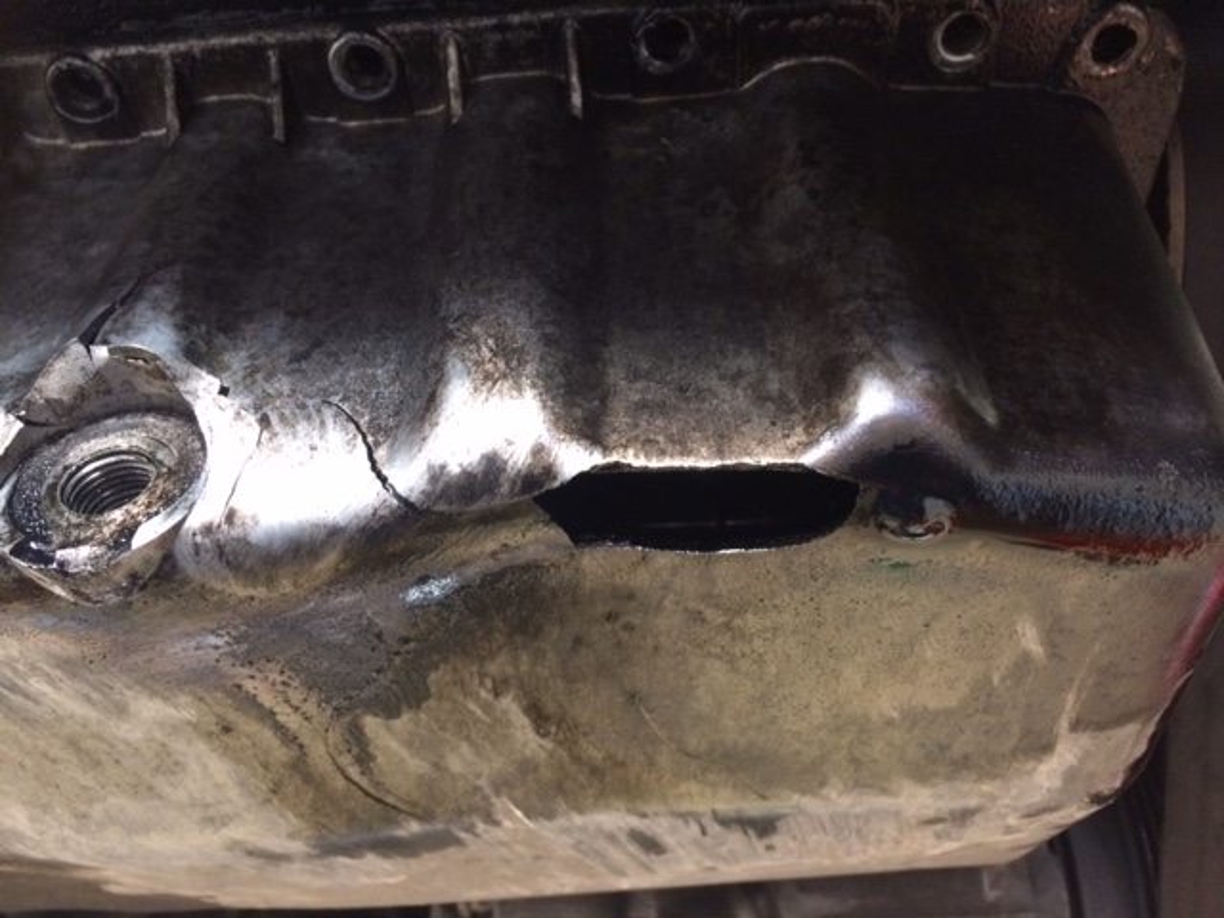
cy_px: 459
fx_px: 1025
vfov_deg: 48.2
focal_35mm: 29
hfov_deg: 61.7
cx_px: 612
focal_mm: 4.15
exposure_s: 1/15
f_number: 2.2
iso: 250
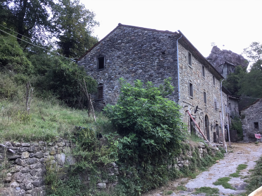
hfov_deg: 58.4
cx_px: 131
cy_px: 98
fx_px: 235
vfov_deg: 45.4
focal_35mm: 31
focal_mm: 3.3
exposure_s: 1/100
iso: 40
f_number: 2.4
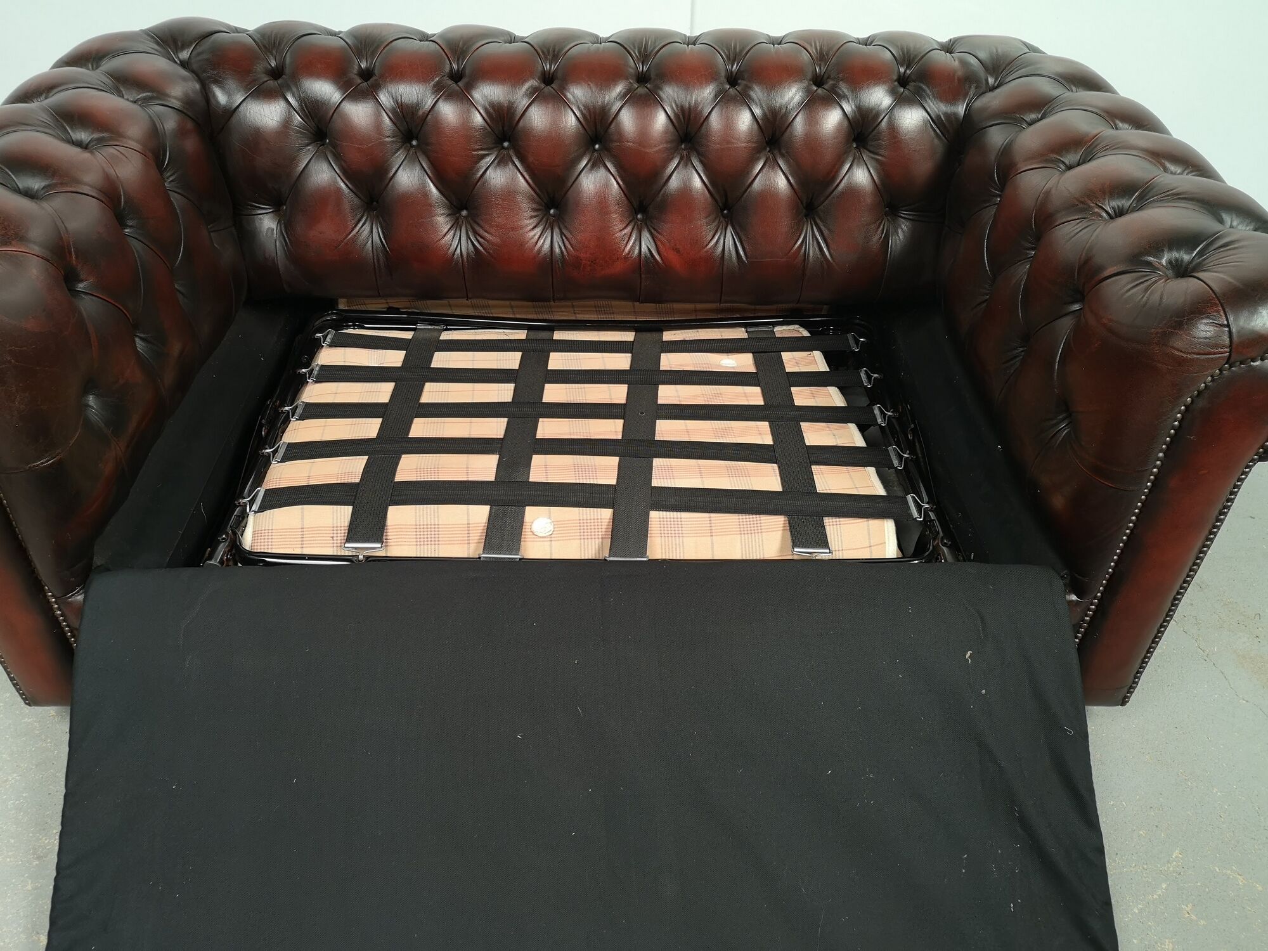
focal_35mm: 27
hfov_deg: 65.3
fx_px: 989
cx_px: 634
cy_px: 476
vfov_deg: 51.4
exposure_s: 1/50
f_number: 1.8
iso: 125
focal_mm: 5.58
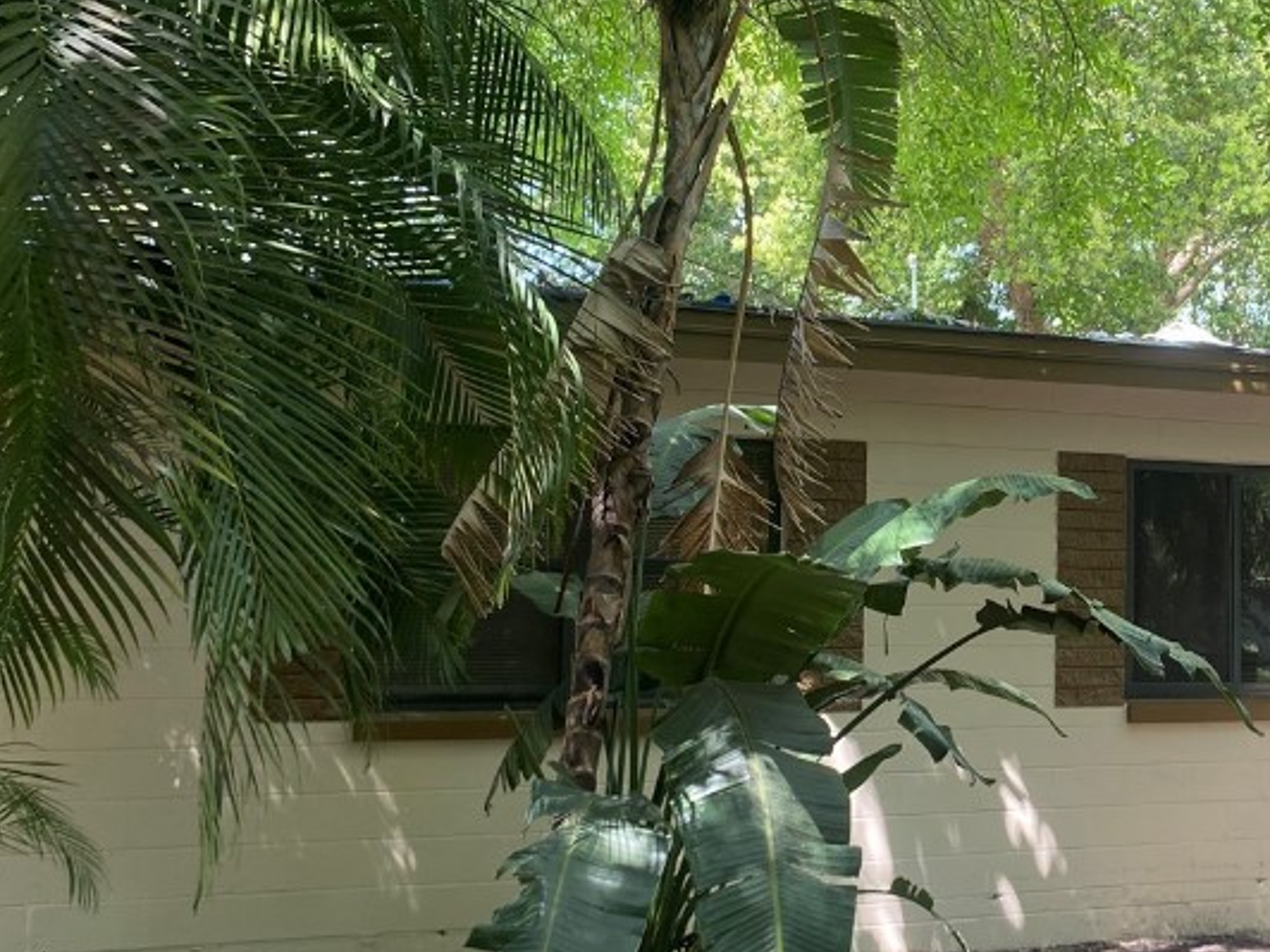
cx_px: 1141
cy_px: 480
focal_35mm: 50
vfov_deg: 29.1
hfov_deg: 35.9
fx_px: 1834
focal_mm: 4.25
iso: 40
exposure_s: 1/122
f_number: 1.8
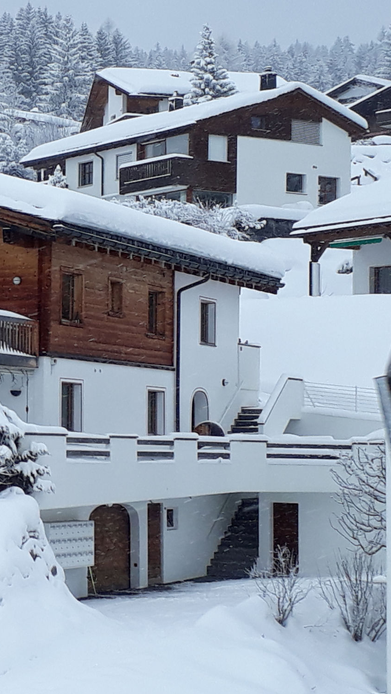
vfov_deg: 50.5
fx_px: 737
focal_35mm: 40
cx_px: -80
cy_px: 353
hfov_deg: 26.4
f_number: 1.9
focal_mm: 3.6
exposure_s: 1/209
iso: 40
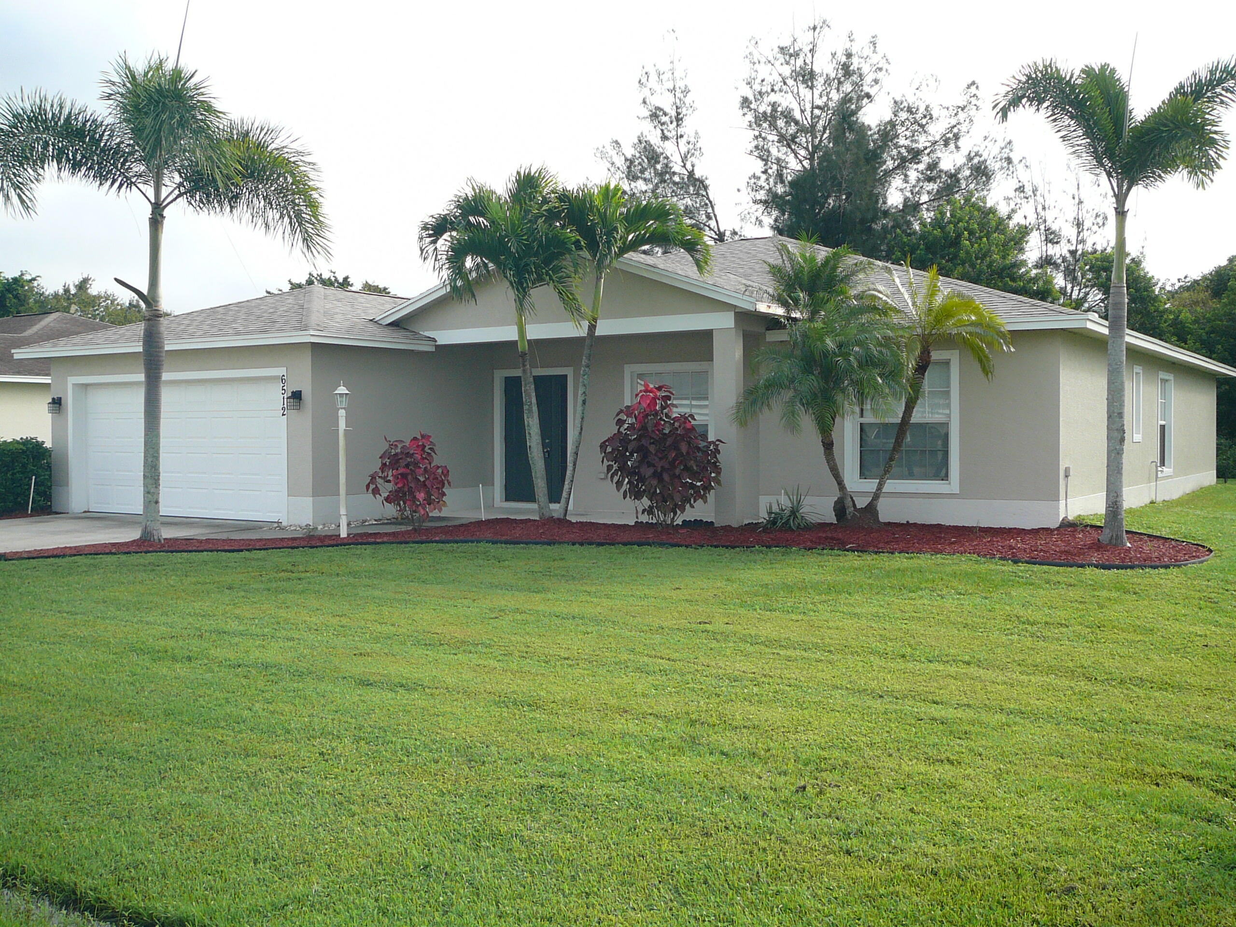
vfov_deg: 40.7
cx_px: 618
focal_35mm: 35
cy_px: 464
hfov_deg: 52.6
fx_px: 1250
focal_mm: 5.2
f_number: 2.8
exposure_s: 1/400
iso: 80
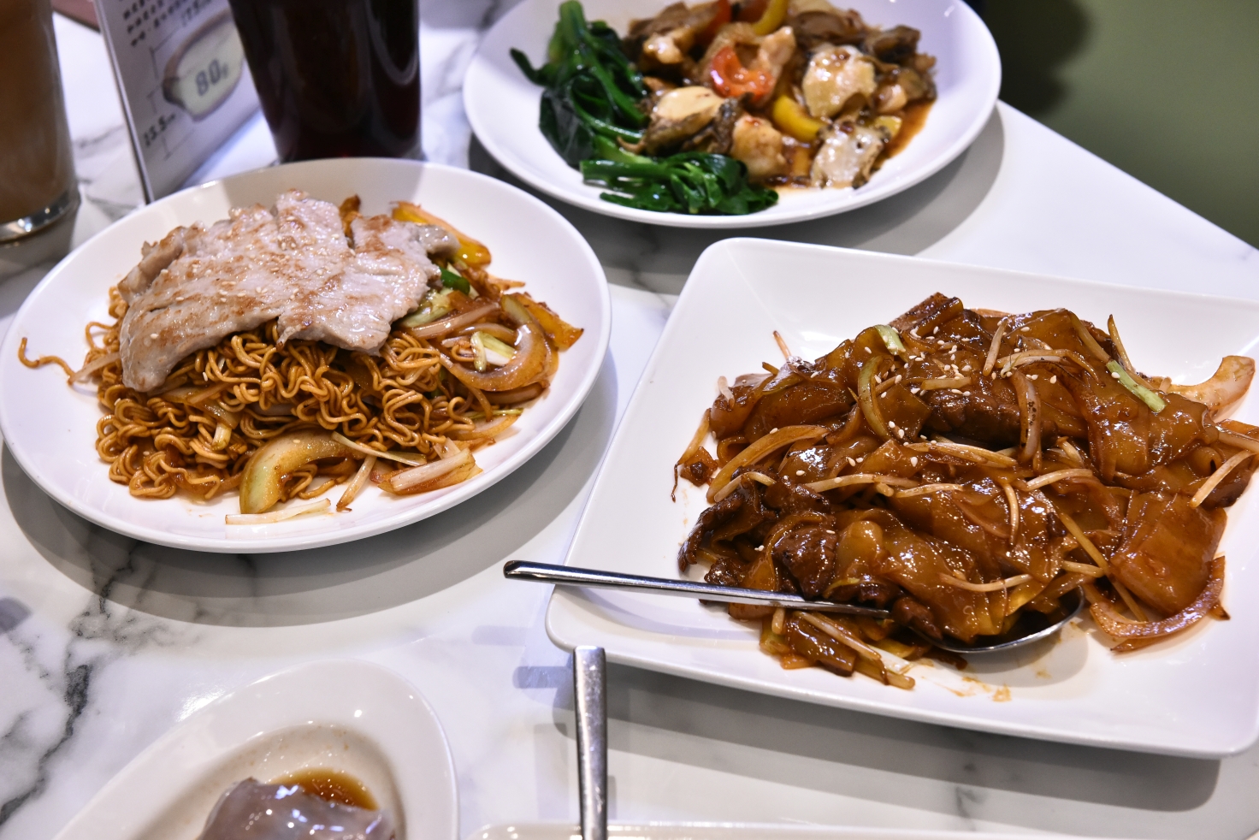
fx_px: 2169
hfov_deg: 32.4
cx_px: 630
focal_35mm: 62
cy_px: 420
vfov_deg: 21.9
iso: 4000
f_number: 8
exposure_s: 1/125
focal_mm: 62
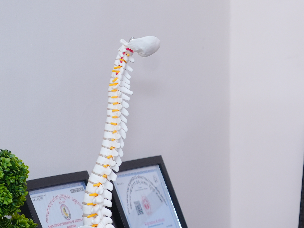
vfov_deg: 7.5
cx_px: 451
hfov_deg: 9.7
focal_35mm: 199
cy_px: 189
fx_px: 1748
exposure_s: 1/160
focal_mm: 56
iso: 400
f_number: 5.6
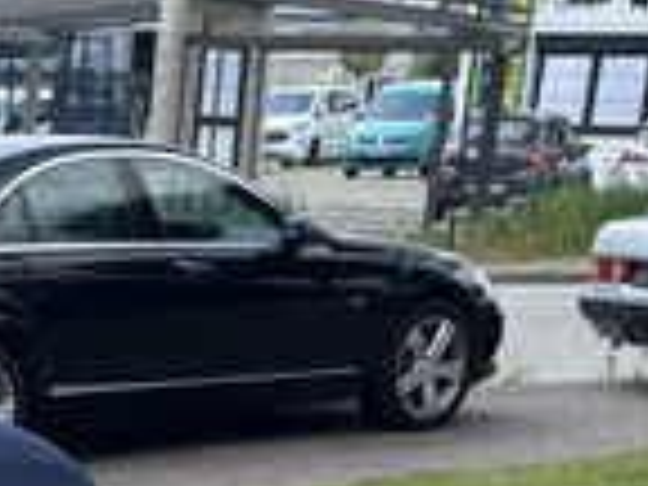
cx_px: -266
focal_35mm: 139
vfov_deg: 9.4
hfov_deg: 13.5
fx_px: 2602
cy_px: 1220
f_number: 1.6
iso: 50
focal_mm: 5.1
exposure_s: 1/2101
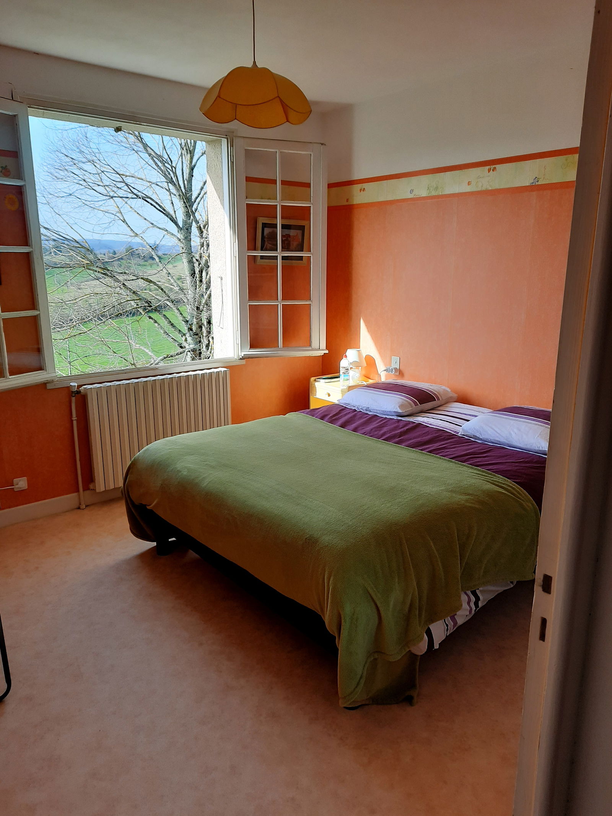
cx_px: 306
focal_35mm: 25
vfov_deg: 69.4
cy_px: 408
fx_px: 589
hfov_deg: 54.9
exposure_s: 1/212
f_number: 2
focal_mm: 4.6
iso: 32
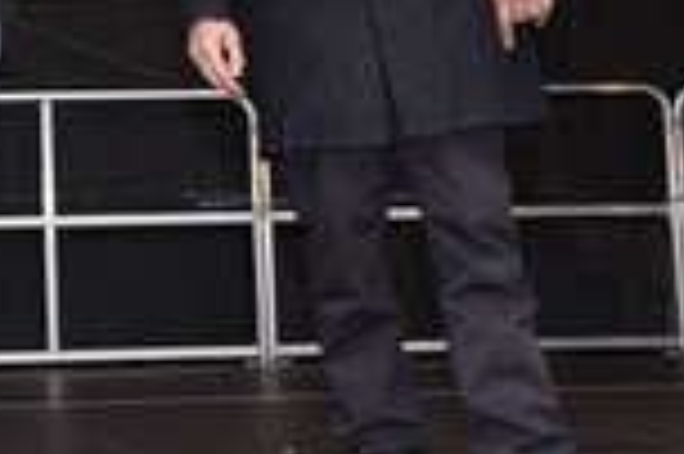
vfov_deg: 11.9
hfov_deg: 17.4
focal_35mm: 113
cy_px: -18
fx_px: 2145
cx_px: -101
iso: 125
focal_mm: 38
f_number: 6.3
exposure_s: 1/160
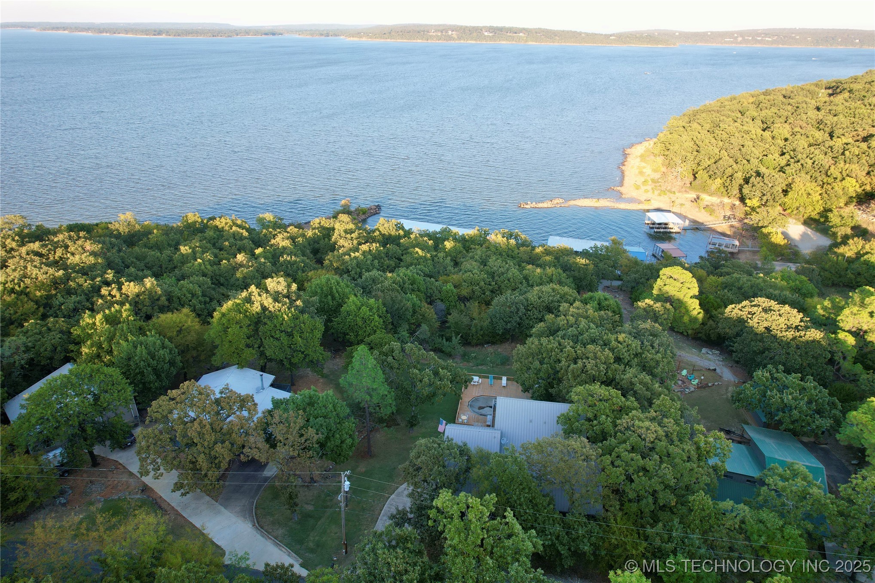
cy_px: 292
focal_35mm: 22
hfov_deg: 78.6
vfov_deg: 57.2
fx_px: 535
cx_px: 438
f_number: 2.8
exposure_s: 1/320
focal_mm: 8.38
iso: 100
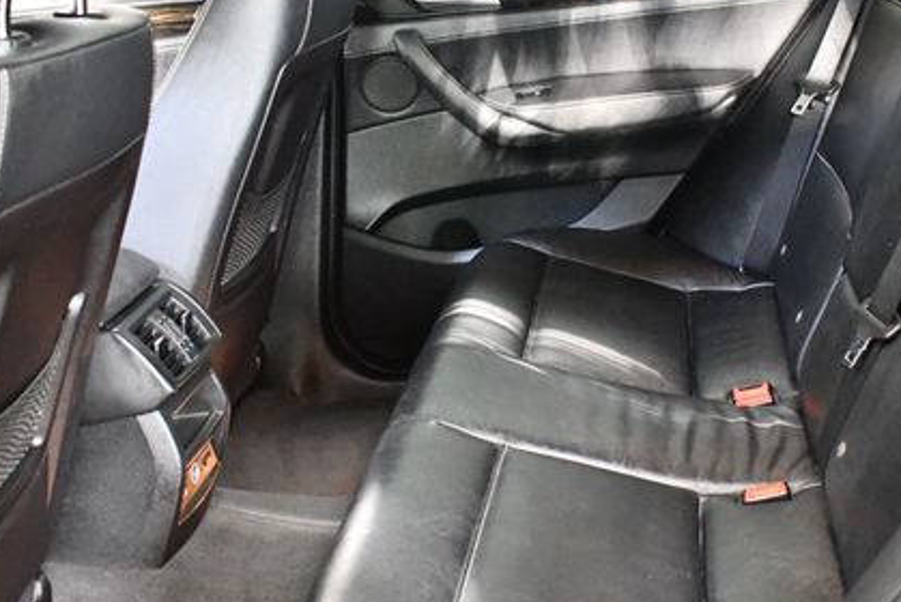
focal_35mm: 55
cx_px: 555
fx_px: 1377
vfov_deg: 24.7
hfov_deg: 36.0
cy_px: 299
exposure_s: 1/60
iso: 7200
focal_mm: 18
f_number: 3.5
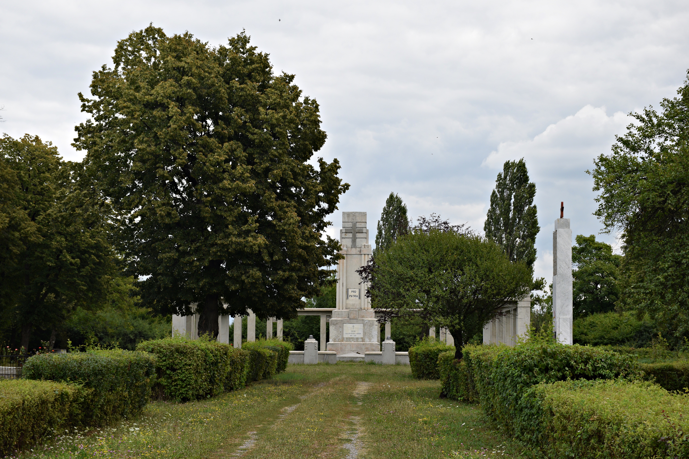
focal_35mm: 57
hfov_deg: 35.1
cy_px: 230
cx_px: 344
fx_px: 1091
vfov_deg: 23.8
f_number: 8
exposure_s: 1/200
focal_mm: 38
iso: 100
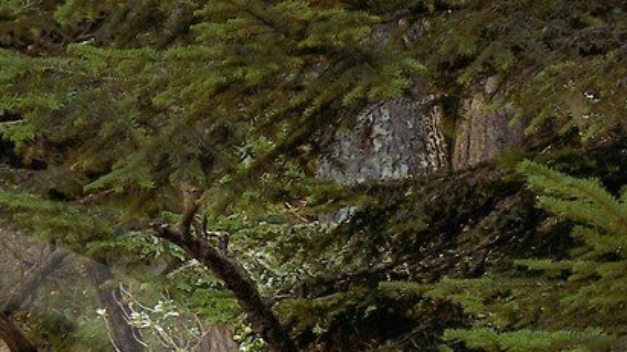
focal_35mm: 294
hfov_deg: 7.3
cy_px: 917
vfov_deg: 4.0
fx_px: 4887
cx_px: -186
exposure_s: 1/30
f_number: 10
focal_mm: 48
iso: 200
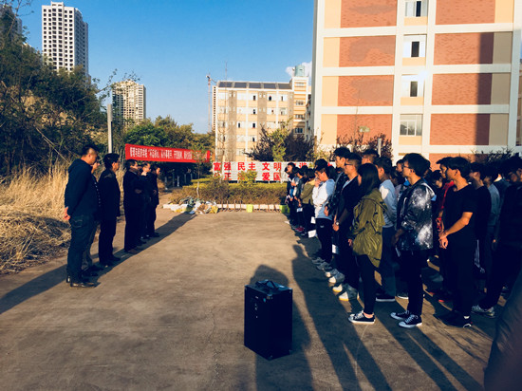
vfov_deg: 48.2
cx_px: 261
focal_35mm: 29
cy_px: 196
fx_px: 437
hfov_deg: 61.7
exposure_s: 1/1319
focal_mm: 4.15
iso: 32
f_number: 2.2
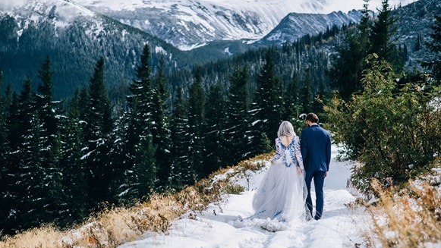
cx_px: 214
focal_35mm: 92
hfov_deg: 23.2
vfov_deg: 13.2
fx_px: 1076
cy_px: 149
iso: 500
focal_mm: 85
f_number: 3.2
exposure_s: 1/4000
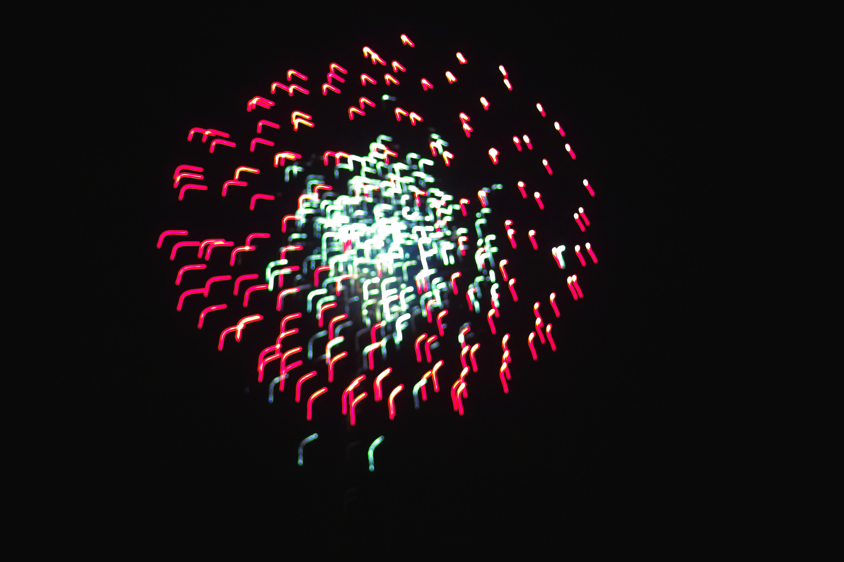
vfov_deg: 7.7
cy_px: 281
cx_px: 422
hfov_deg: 11.5
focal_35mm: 179
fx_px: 4196
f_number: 2.8
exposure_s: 1/15
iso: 100
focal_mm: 105
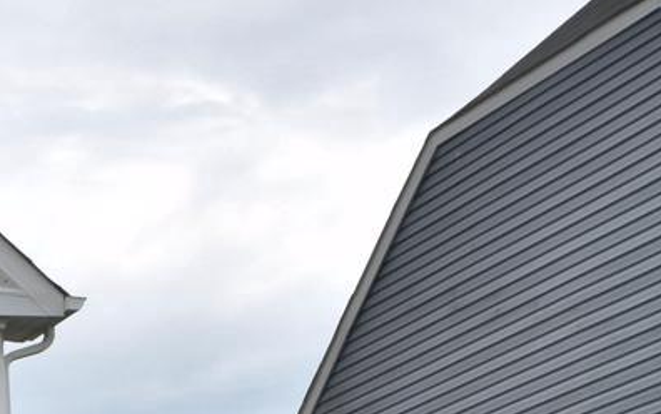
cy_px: 538
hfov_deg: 11.2
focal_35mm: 158
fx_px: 2848
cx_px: -885
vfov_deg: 8.2
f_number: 8
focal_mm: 20
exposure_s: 1/250
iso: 250
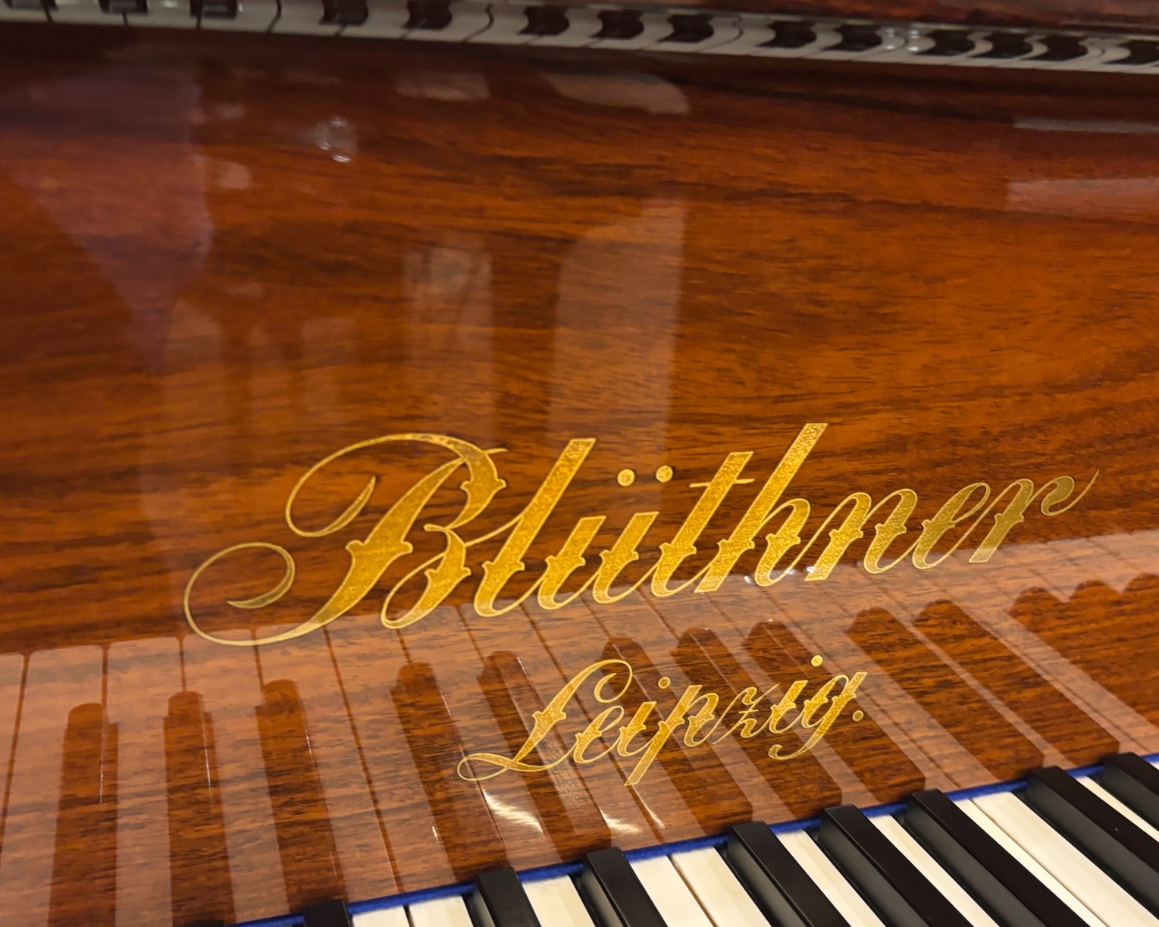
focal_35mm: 34
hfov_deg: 52.8
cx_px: 596
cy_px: 524
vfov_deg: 43.3
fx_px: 1166
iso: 400
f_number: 1.6
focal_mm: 5.96
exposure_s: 1/50
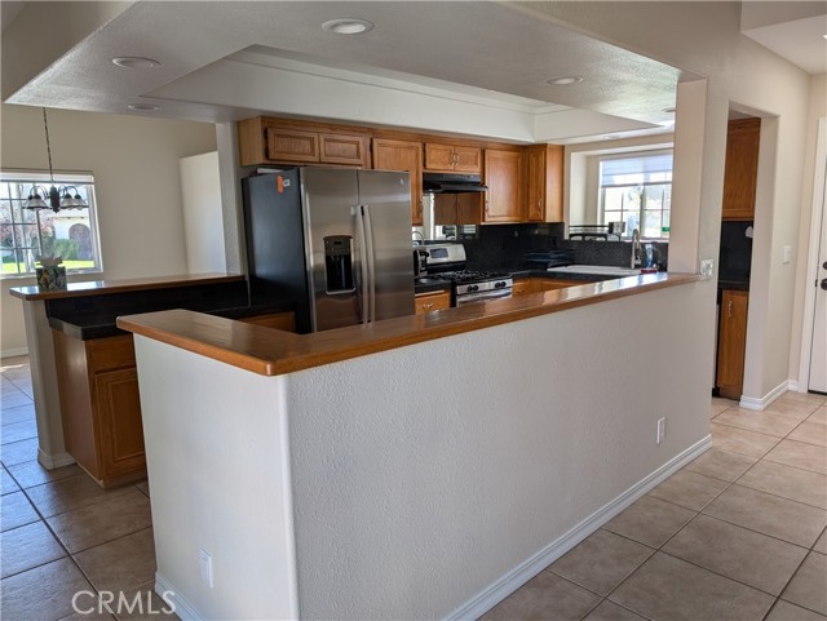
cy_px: 310
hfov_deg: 71.6
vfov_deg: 56.9
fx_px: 574
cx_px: 414
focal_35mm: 24
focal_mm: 6.9
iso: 26
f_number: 1.68
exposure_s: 1/89.5
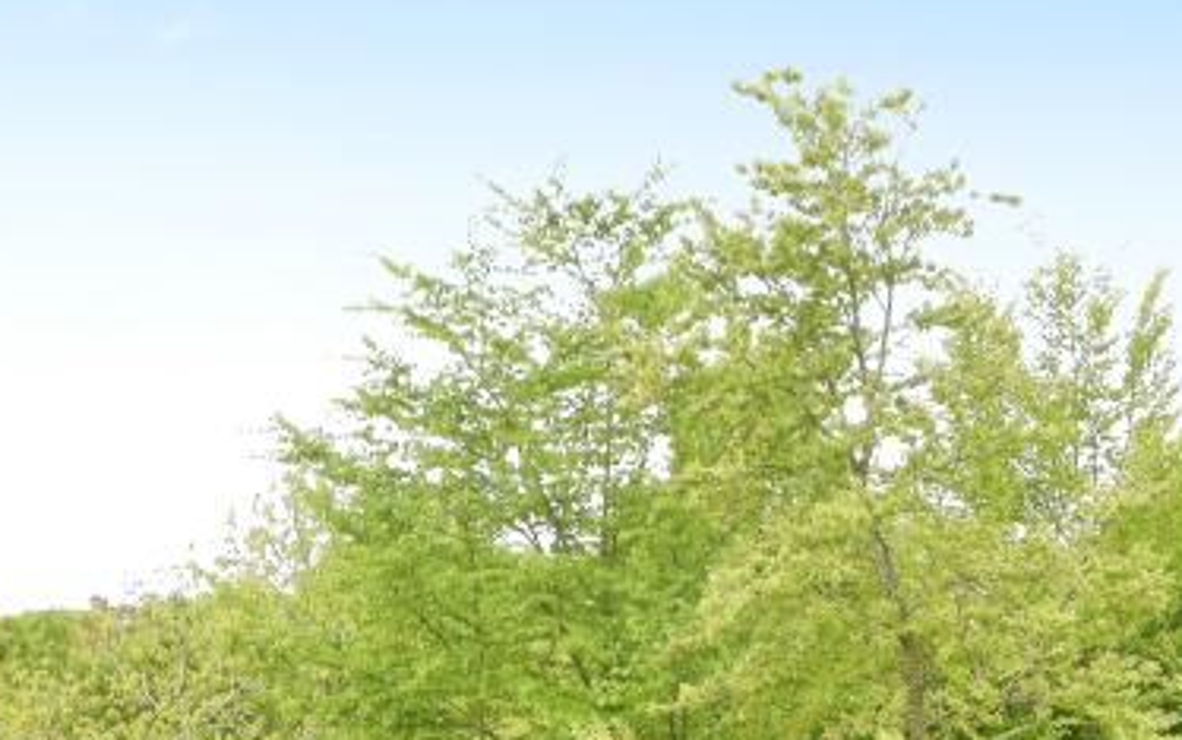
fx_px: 2159
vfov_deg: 19.2
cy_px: 637
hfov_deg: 30.4
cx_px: 771
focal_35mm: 67
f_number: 8
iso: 640
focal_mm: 16
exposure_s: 1/400
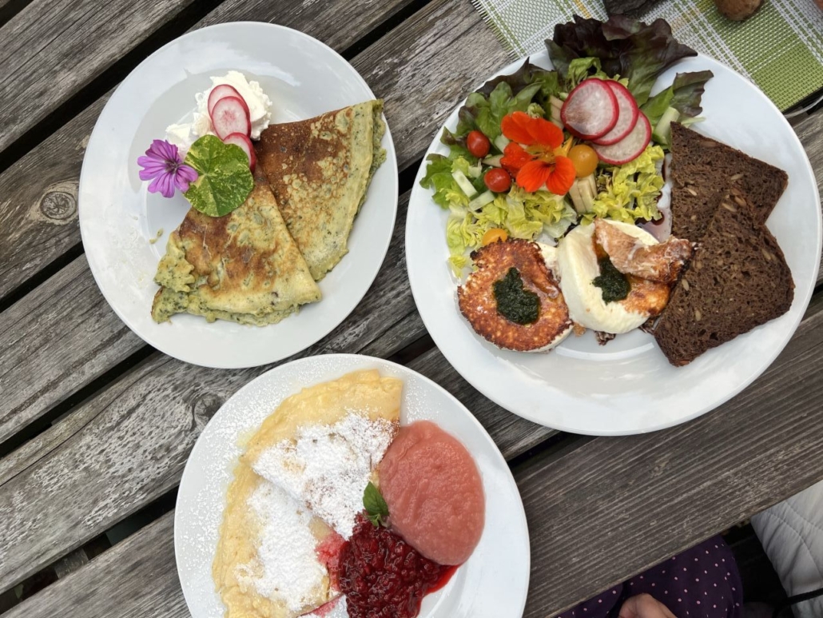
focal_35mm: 26
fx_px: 618
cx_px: 412
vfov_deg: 53.1
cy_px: 309
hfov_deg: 67.3
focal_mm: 5.7
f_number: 1.5
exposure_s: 1/121
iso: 80
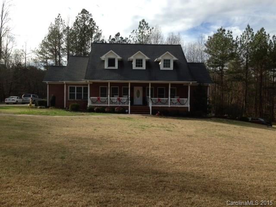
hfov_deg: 55.4
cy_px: 104
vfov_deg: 42.9
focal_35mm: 33
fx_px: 263
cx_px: 138
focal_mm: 4.13
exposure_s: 1/1355
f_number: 2.4
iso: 64
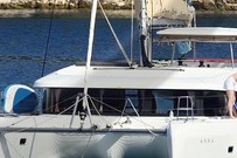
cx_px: -156
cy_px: -286
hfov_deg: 1.5
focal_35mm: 1416
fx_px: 9314
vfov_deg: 1.0
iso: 200
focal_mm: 180
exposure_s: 1/320
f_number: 10
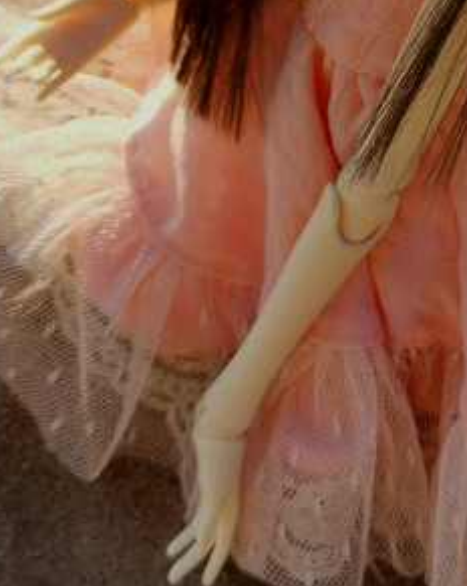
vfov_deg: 21.3
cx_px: 352
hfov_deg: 17.7
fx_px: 1489
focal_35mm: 86
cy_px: -40
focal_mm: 4.75
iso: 50
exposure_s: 1/601
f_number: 1.8
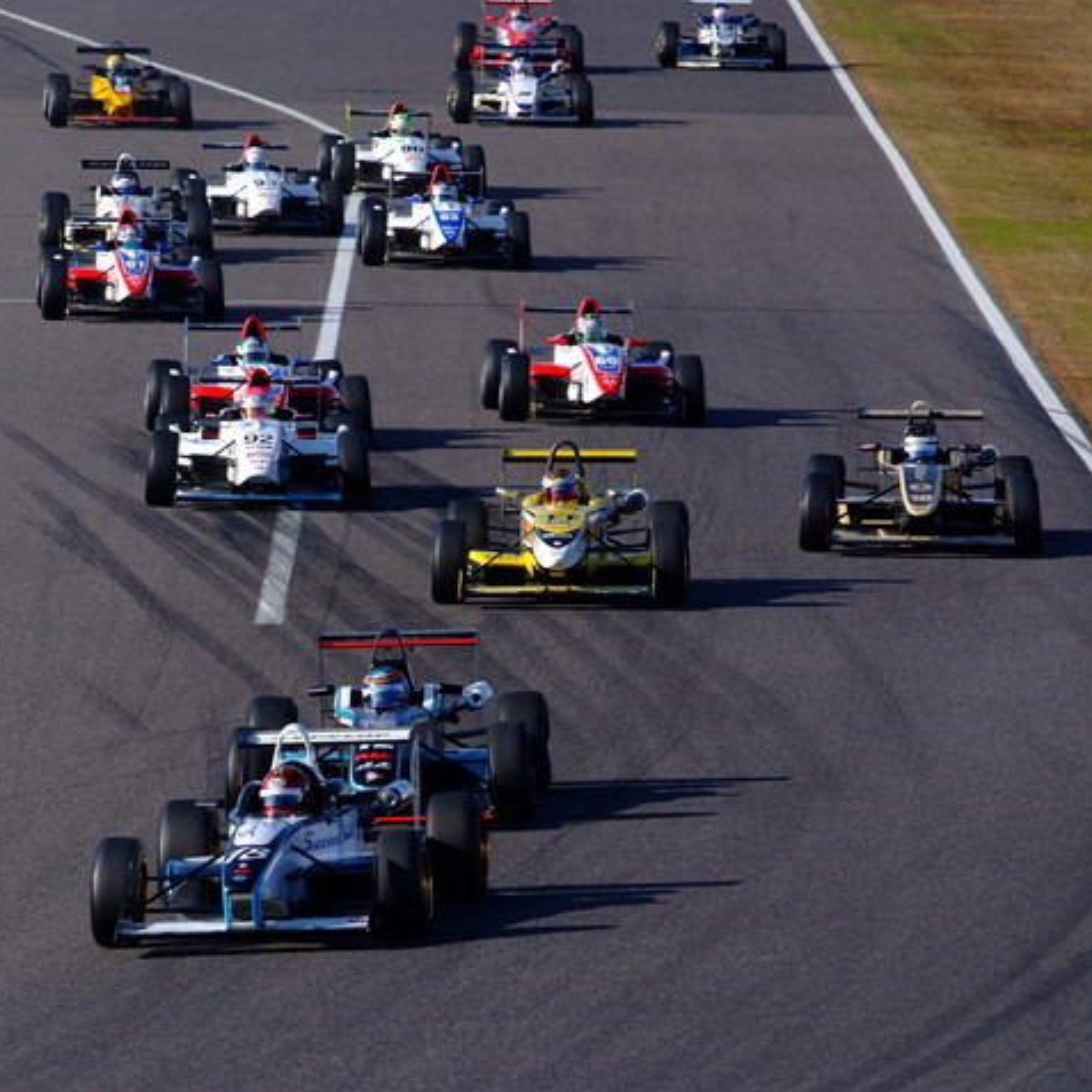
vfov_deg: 3.0
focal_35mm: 577
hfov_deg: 3.0
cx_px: 426
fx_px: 20593
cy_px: 547
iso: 200
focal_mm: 300
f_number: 8
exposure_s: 1/500
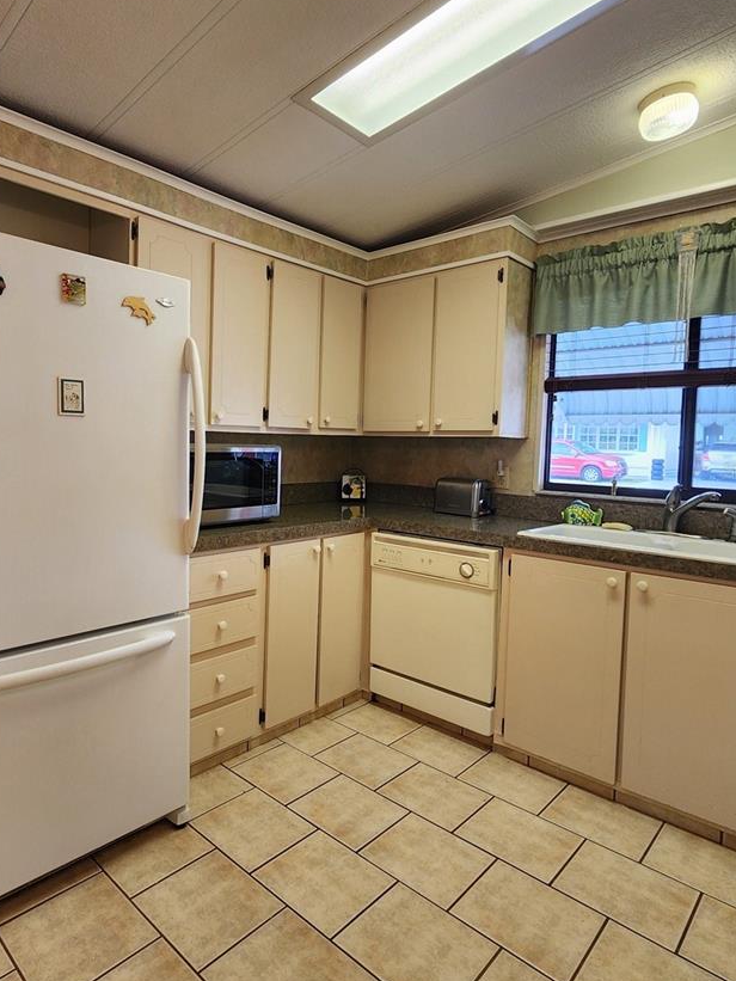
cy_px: 470
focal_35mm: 19
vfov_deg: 84.6
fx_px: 538
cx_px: 271
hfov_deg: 67.5
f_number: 2.2
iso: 125
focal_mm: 2.2
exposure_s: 1/60
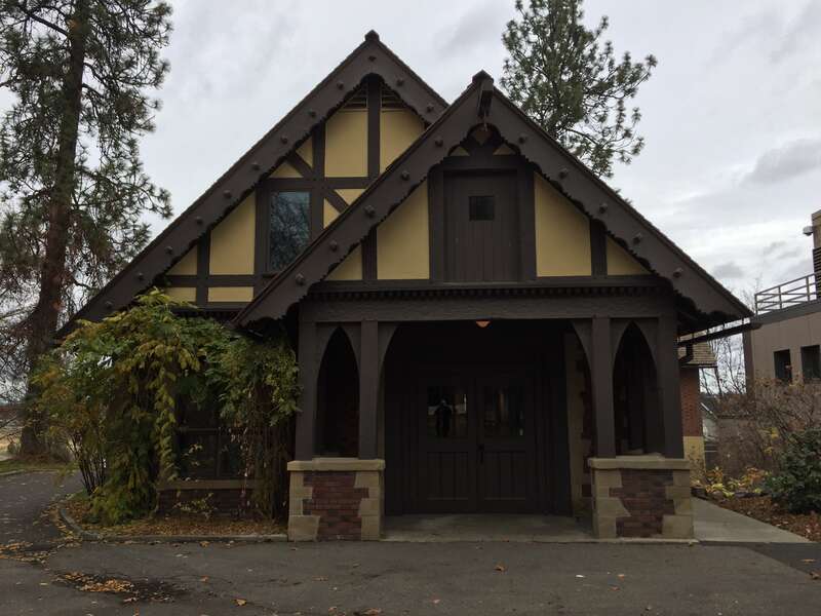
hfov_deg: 61.7
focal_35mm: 29
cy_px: 308
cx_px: 410
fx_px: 688
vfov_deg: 48.2
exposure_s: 1/670
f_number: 2.2
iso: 32
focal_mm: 4.15
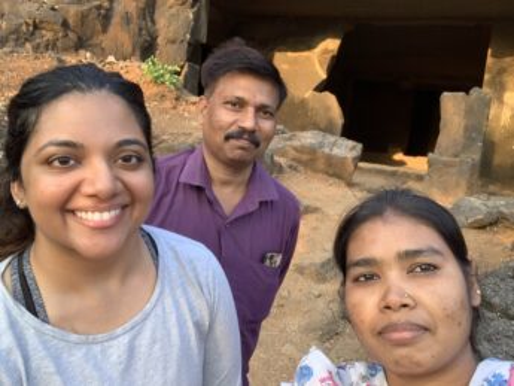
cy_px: 193
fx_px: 475
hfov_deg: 56.8
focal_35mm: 32
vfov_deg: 44.2
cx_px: 257
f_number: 2.2
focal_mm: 2.87
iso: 40
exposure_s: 1/121
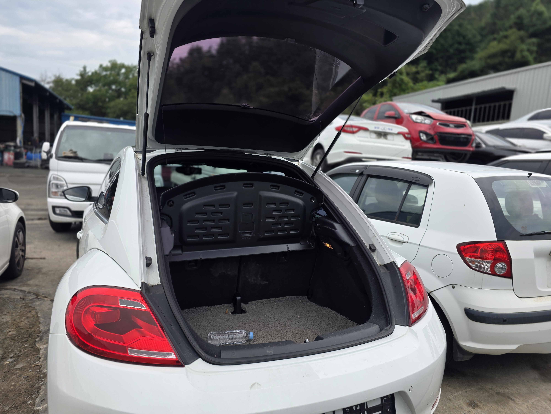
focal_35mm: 23
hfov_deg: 73.9
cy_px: 207
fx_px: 366
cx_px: 276
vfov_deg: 58.9
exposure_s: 1/1328
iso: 80
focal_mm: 6.3
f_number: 1.7
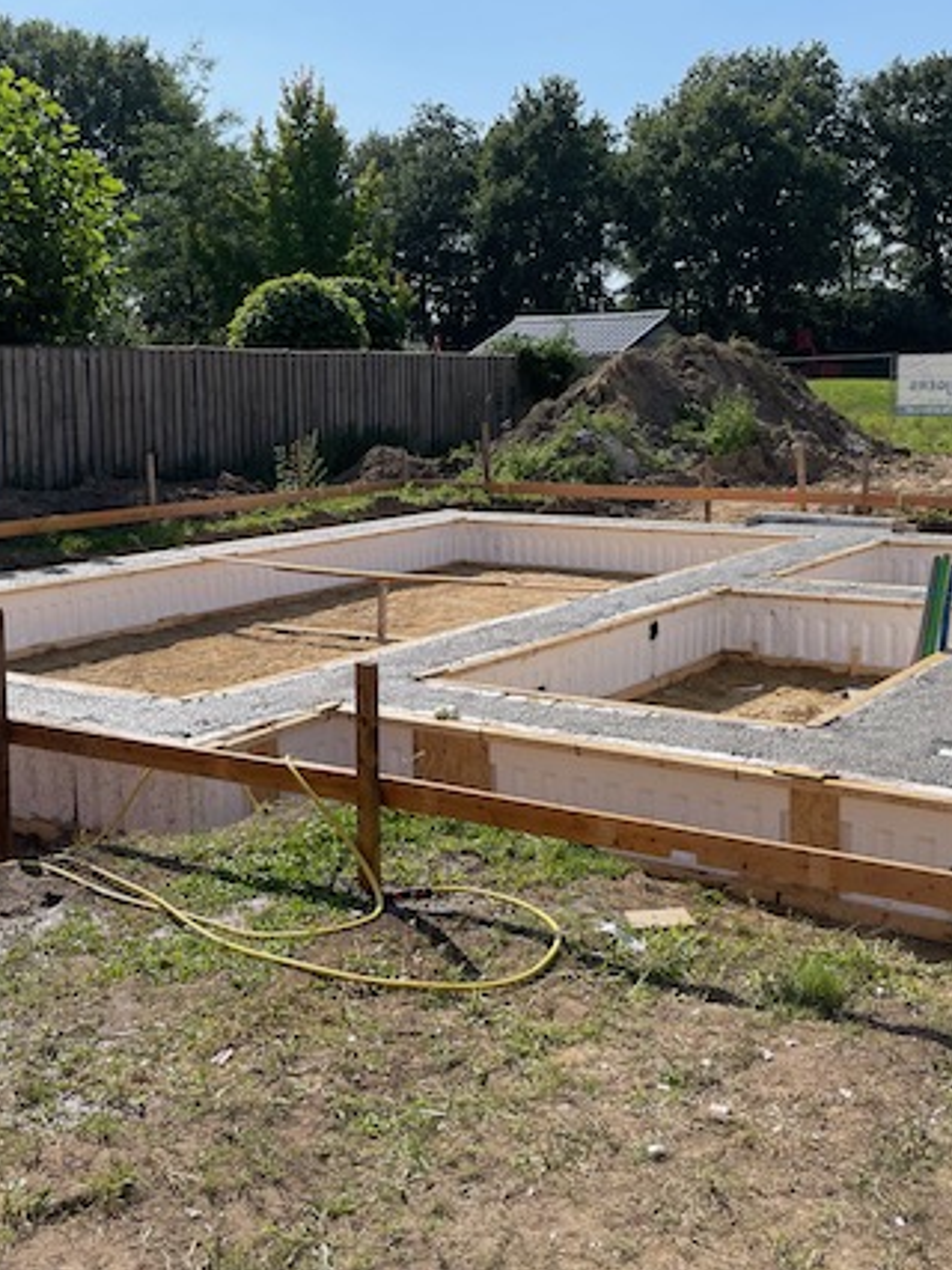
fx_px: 1431
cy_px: 559
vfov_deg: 47.8
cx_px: 443
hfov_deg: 36.8
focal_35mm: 39
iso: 32
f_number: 1.6
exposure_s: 1/4000
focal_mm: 4.2
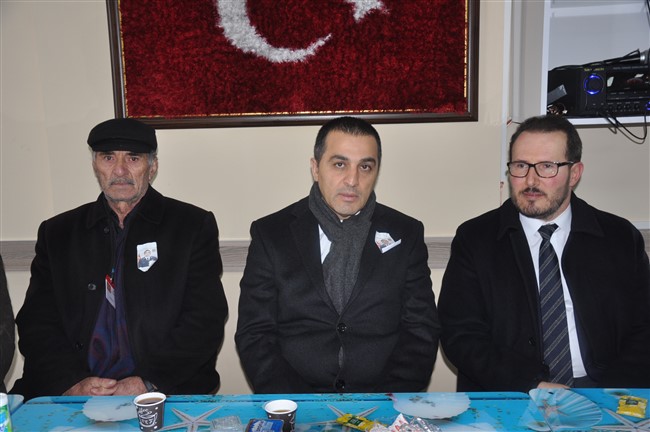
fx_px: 703
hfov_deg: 49.6
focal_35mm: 39
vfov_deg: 34.1
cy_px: 216
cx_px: 325
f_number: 4
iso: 500
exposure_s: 1/60
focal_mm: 26
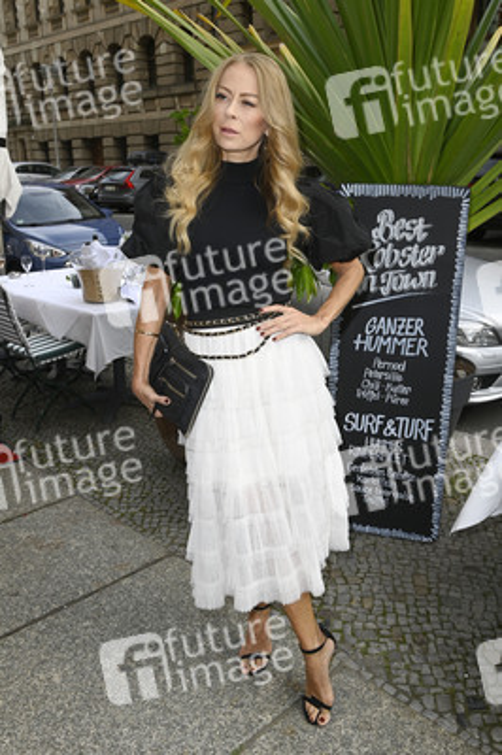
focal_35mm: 29
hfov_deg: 44.9
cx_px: 251
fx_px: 608
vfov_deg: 63.7
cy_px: 378
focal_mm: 29
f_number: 7.1
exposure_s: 1/250
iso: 250
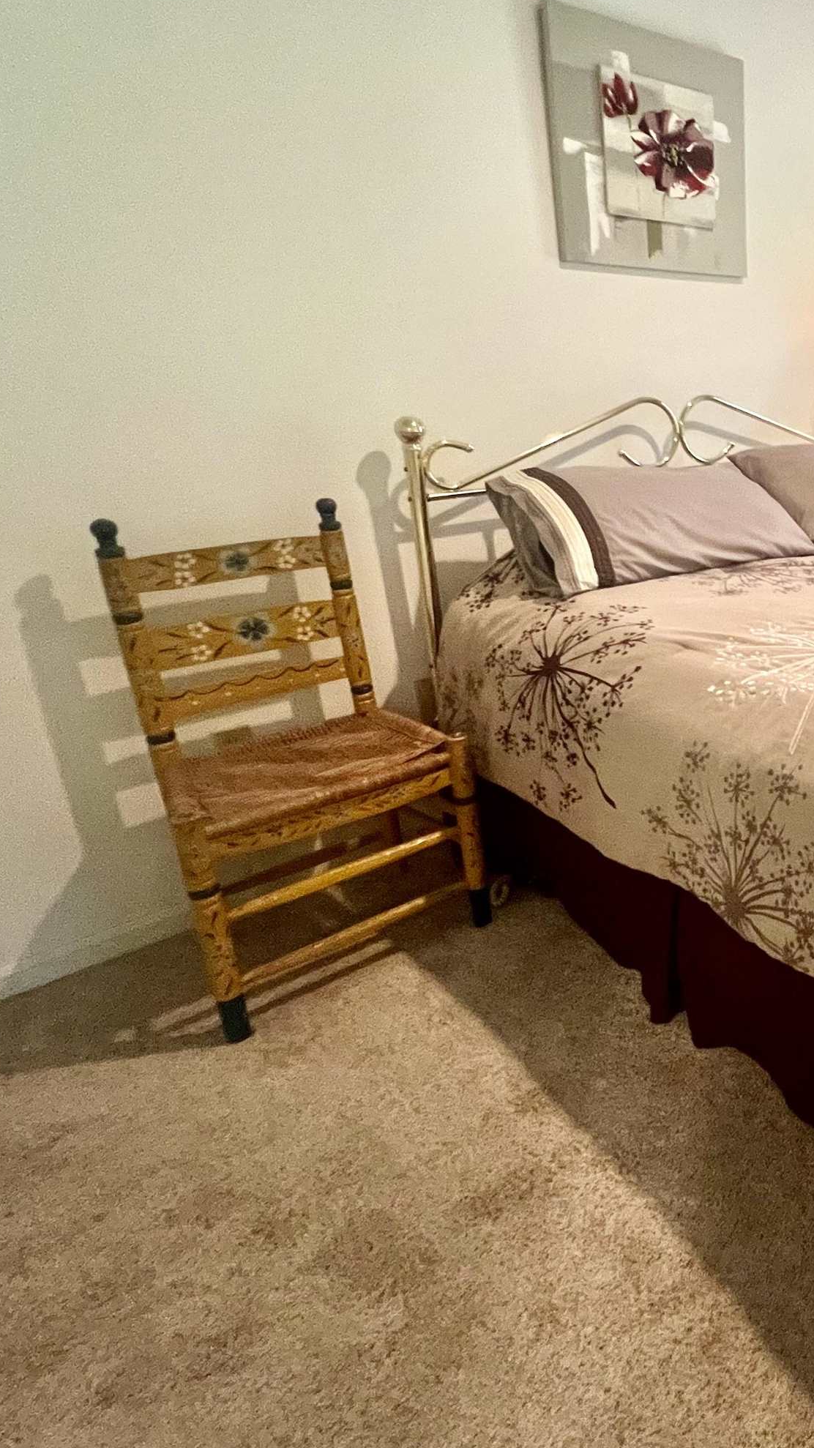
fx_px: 845
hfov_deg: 39.7
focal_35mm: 22
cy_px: 611
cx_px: 938
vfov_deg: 80.6
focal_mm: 1.57
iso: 500
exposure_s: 1/60
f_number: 1.8
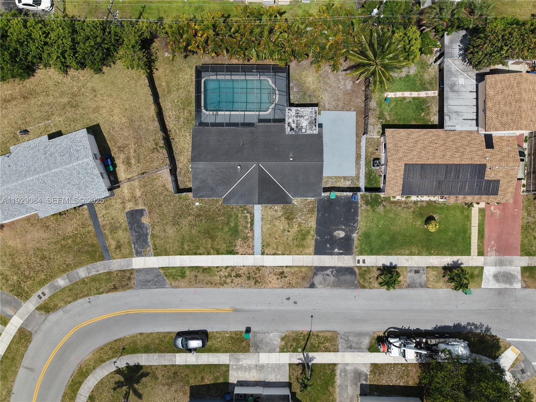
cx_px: 268
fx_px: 372
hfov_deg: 71.6
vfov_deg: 56.8
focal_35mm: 24
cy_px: 201
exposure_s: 1/120
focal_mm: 8.67
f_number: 1.8
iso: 100
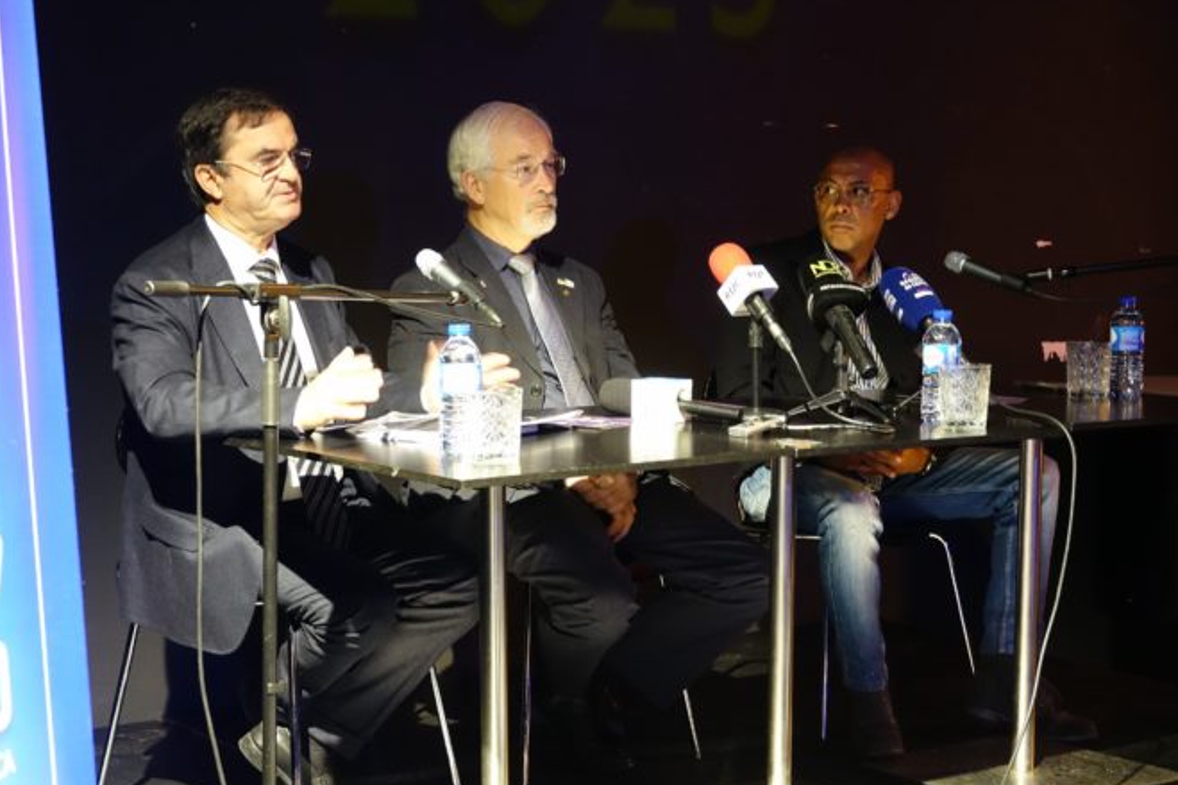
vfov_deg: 19.2
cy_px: 420
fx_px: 2323
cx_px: 588
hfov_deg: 28.5
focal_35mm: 71
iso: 1000
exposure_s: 1/8
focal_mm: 23.95
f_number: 3.5
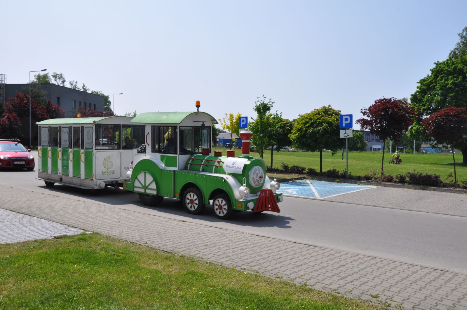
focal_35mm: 36
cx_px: 234
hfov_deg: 53.2
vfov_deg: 36.8
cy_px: 155
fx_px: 466
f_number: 13
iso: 200
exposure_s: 1/180
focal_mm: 24
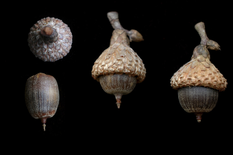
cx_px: 116
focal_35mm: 60
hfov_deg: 33.4
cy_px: 78
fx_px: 388
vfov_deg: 22.6
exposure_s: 1/125
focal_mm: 40
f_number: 5
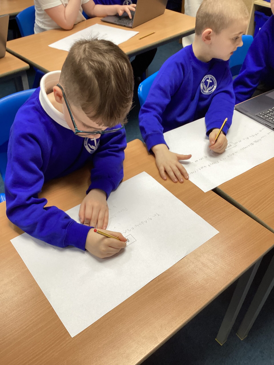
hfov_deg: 45.4
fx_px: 327
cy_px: 182
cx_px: 137
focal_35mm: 31
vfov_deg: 58.4
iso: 64
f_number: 2.4
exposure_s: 1/50
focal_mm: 3.3
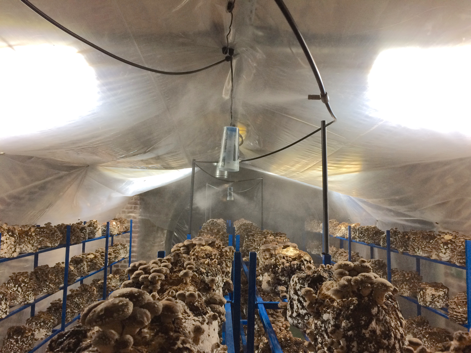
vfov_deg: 48.2
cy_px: 176
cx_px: 236
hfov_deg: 61.7
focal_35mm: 29
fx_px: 395
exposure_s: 1/33
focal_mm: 4.15
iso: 50
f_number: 2.2
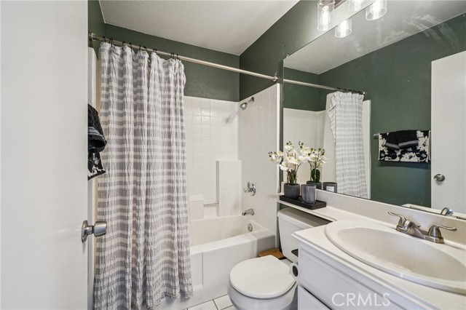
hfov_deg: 104.3
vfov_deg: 81.1
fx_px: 181
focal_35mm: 14
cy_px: 155
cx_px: 233
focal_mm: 14
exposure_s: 1/10
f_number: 8
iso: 400
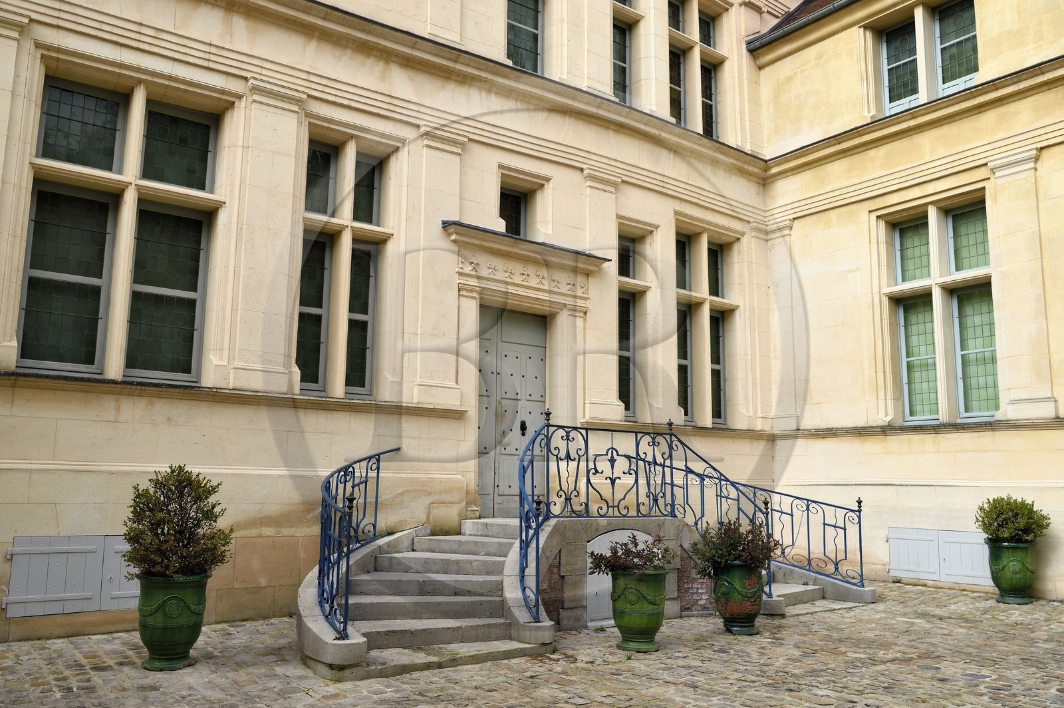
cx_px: 532
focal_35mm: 29
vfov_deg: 44.9
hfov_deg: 63.7
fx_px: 856
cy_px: 354
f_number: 8
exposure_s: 1/320
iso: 200
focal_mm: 29
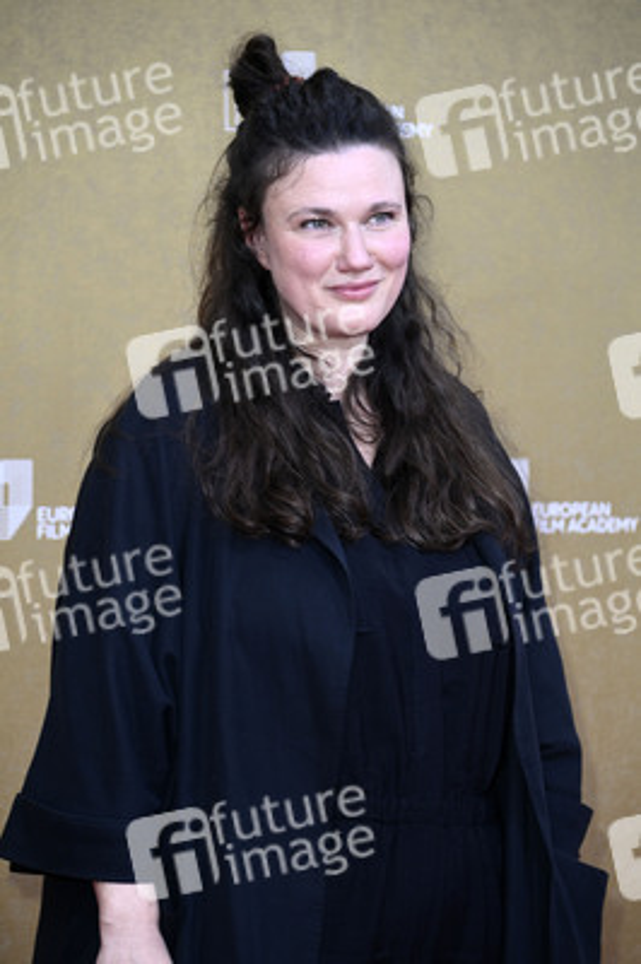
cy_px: 482
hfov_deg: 7.6
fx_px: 4815
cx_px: 320
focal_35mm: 180
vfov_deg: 11.4
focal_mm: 180
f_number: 5.6
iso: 1000
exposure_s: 1/250
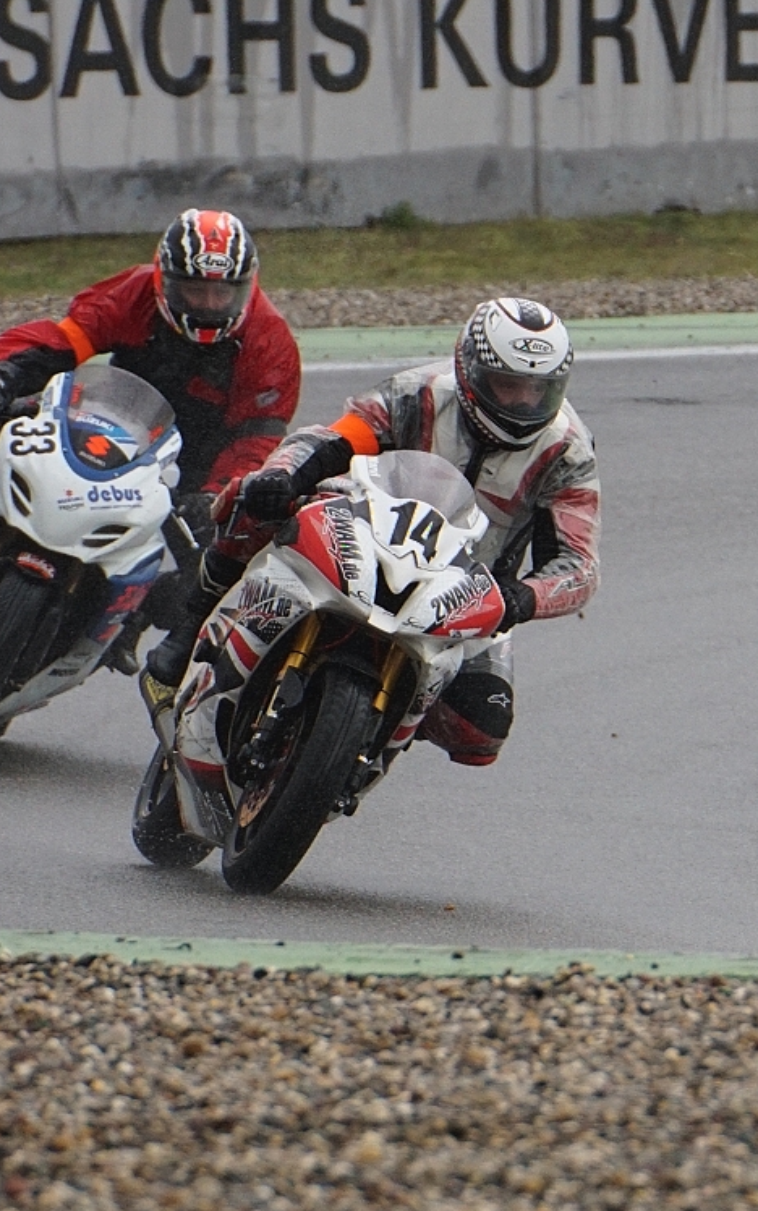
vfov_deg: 3.8
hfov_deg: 2.4
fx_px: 18132
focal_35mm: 549
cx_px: 967
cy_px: 580
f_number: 6.3
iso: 500
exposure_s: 1/800
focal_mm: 210
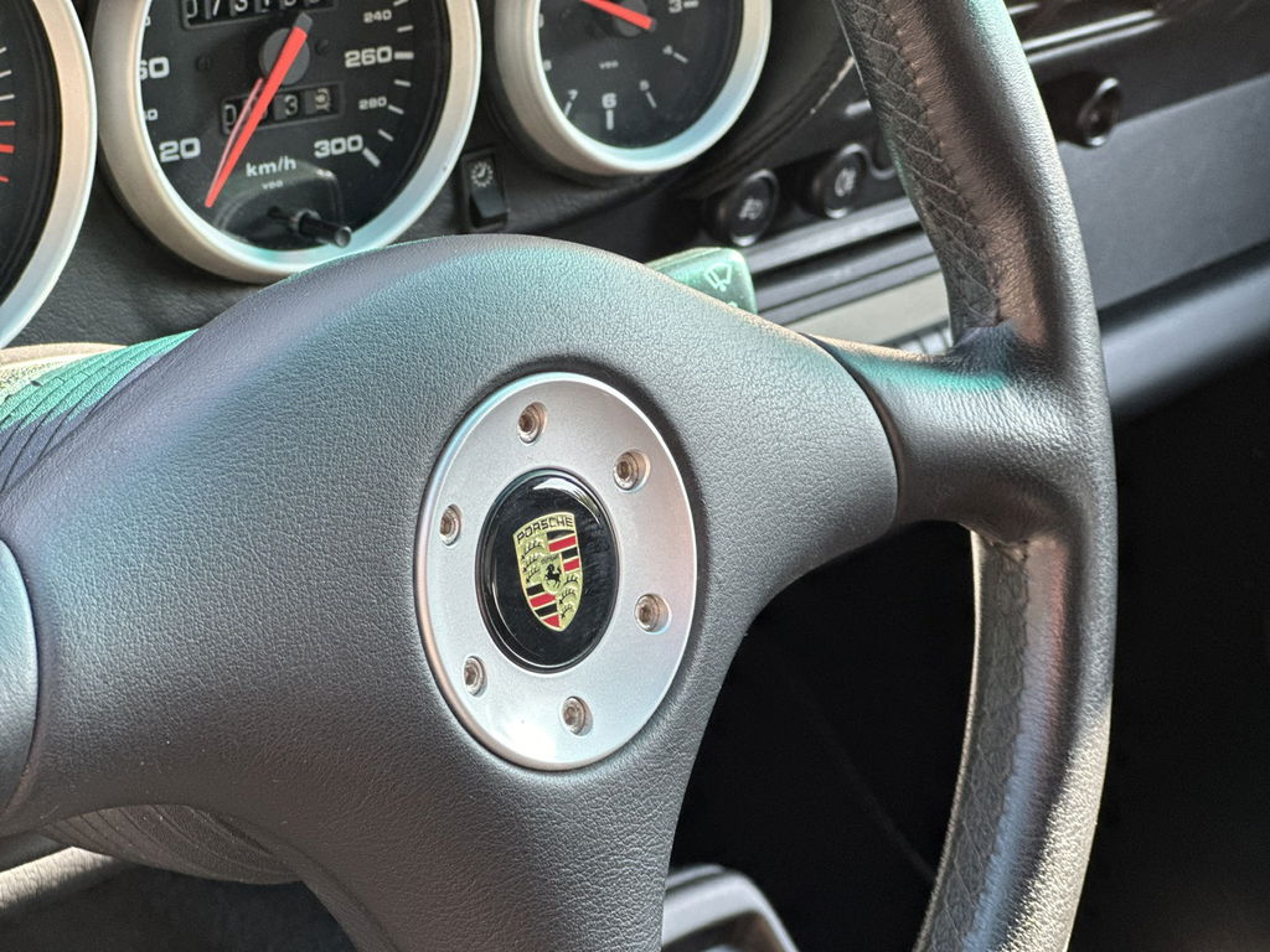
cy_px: 476
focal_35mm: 77
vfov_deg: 19.1
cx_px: 635
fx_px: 2825
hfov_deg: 25.3
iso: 200
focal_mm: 9
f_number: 2.8
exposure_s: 1/121
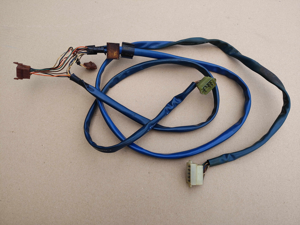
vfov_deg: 56.8
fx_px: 208
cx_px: 150
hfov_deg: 71.6
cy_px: 112
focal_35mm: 24
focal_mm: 5.56
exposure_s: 1/539
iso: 100
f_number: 1.8
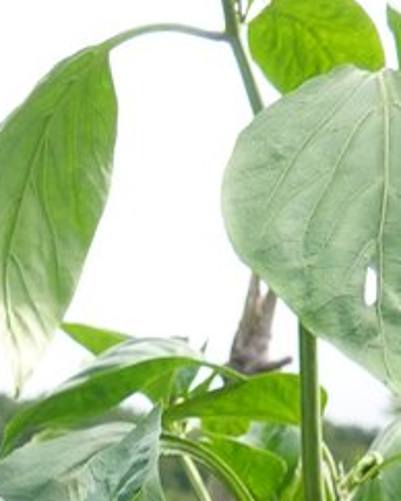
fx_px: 2208
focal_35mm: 149
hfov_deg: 10.0
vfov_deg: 9.7
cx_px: -216
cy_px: 1542
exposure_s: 1/200
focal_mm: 9
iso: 100
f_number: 3.5
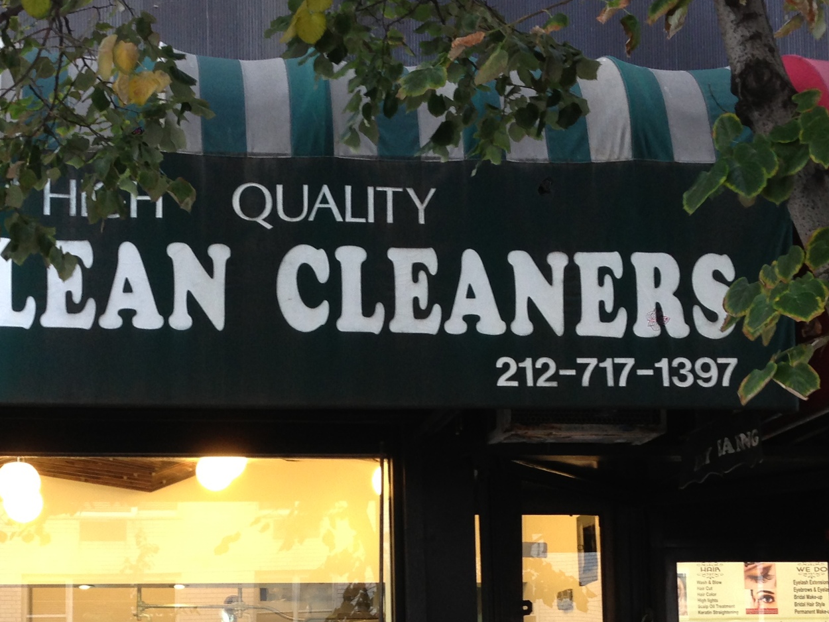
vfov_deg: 21.5
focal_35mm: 66
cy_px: 608
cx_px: 309
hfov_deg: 29.3
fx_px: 1581
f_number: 2.4
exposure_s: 1/20
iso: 80
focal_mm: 4.13
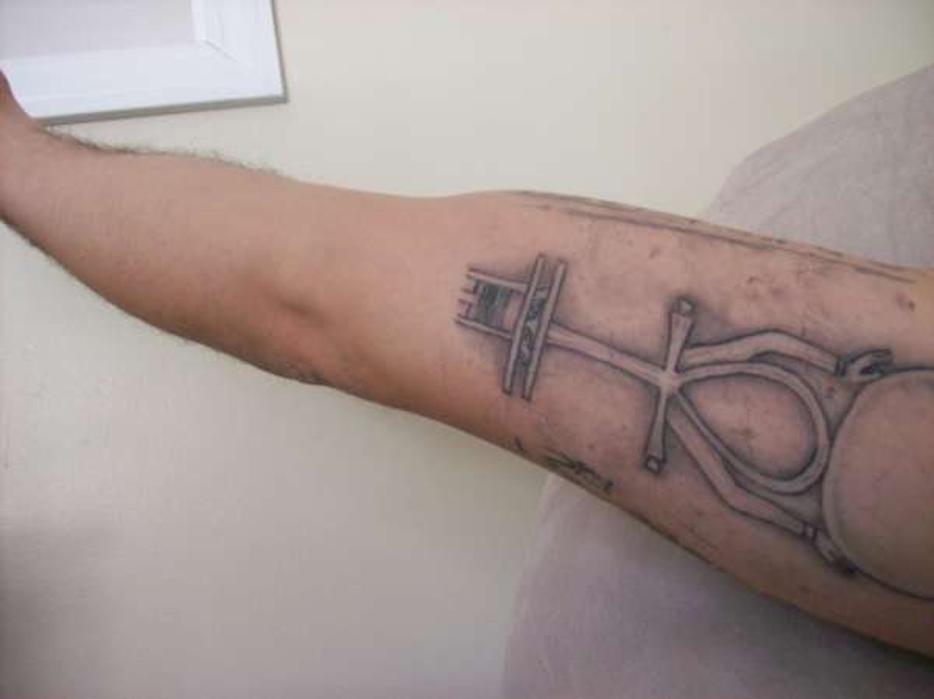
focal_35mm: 36
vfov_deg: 39.6
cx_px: 467
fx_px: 971
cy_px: 350
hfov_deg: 51.4
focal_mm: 6
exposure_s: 1/19.8
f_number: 2.7
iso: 160
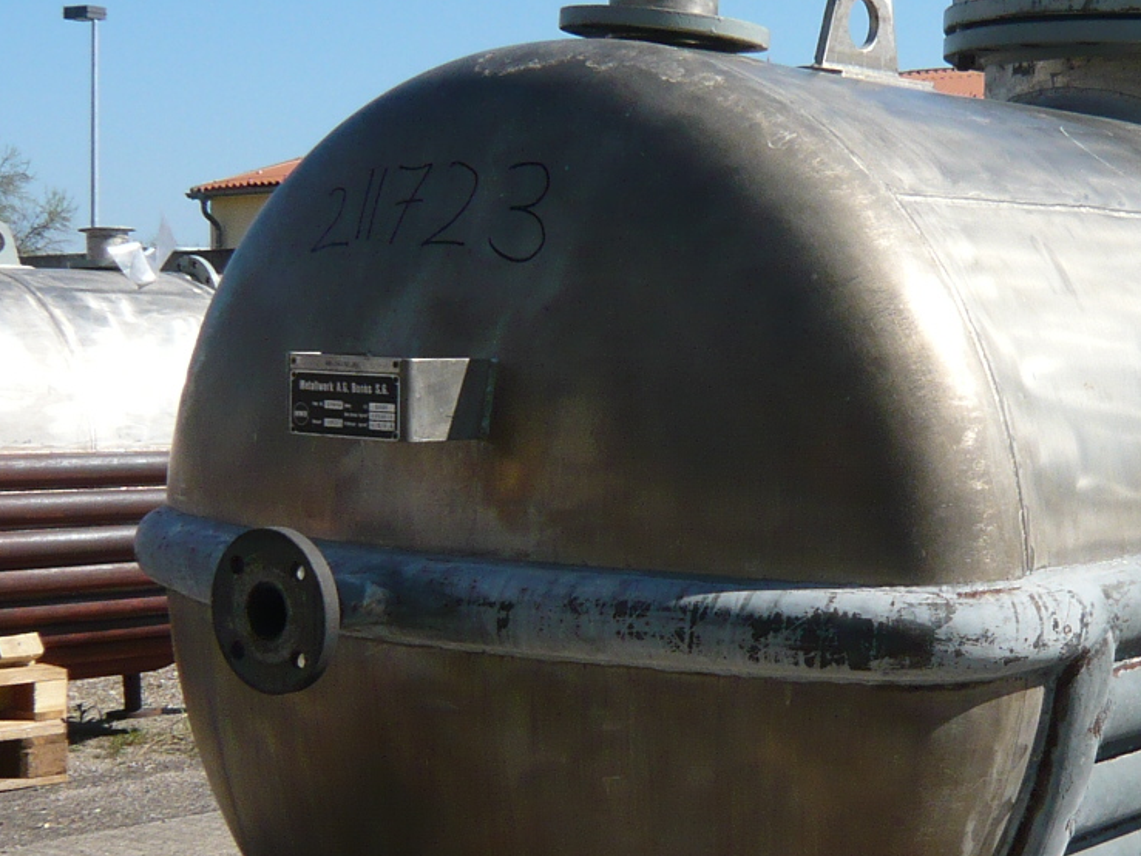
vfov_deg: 20.7
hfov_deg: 26.8
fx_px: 2340
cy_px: 484
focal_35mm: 71
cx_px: 950
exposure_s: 1/200
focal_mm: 4.6
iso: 100
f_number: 8
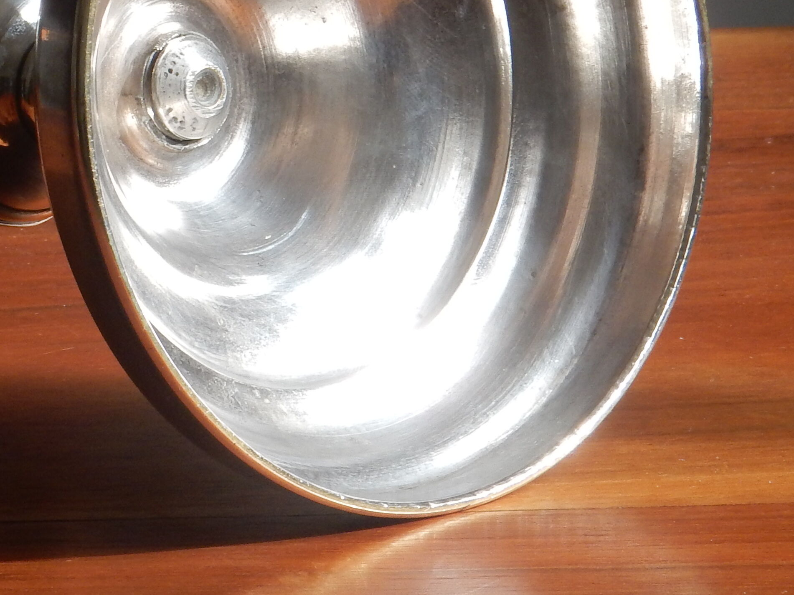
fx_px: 7728
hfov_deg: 5.9
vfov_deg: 4.4
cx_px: -120
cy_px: 28
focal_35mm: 337
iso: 125
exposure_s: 1/30
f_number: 6
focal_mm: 24.7
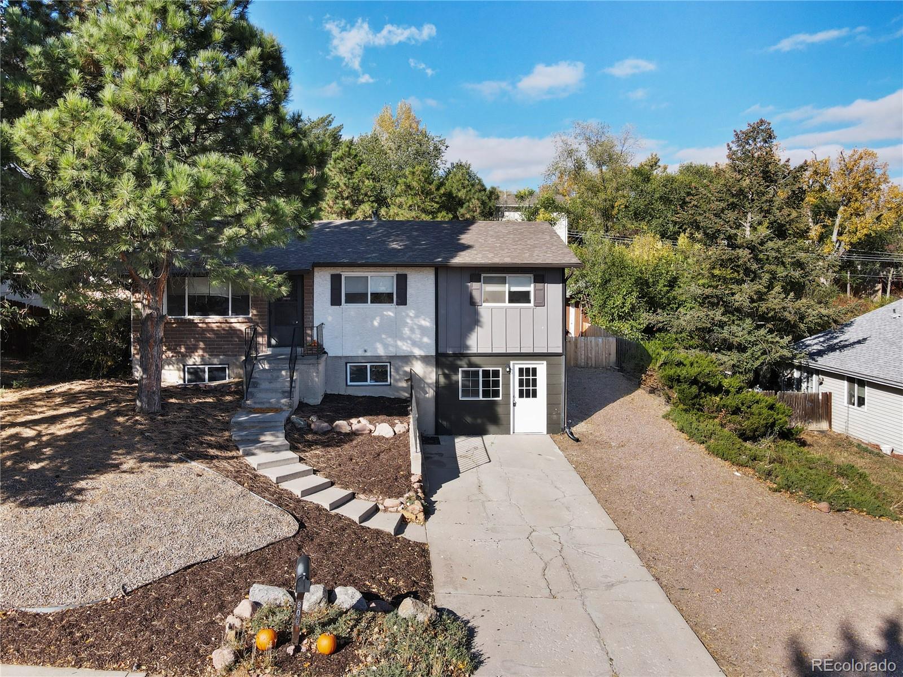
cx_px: 452
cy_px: 338
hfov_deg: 71.6
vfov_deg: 56.8
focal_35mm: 24
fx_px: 626
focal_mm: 4.5
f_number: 2.8
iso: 100
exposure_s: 1/160
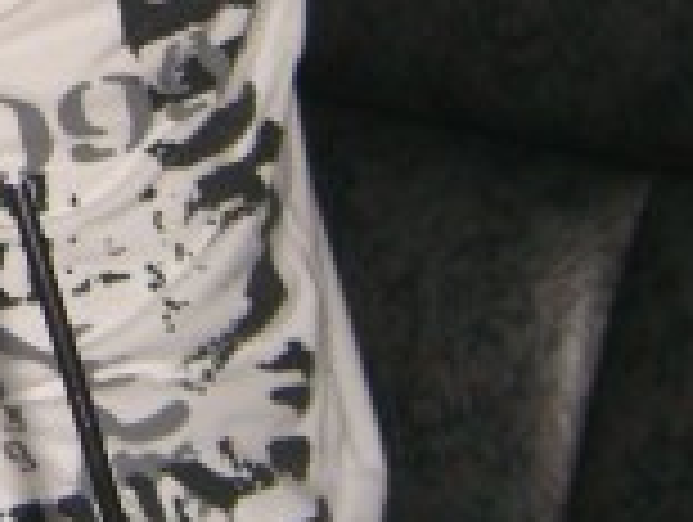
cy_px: -32
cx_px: -292
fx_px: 2968
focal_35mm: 148
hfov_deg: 12.7
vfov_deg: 10.0
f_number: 2.8
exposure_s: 1/60
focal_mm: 7.9
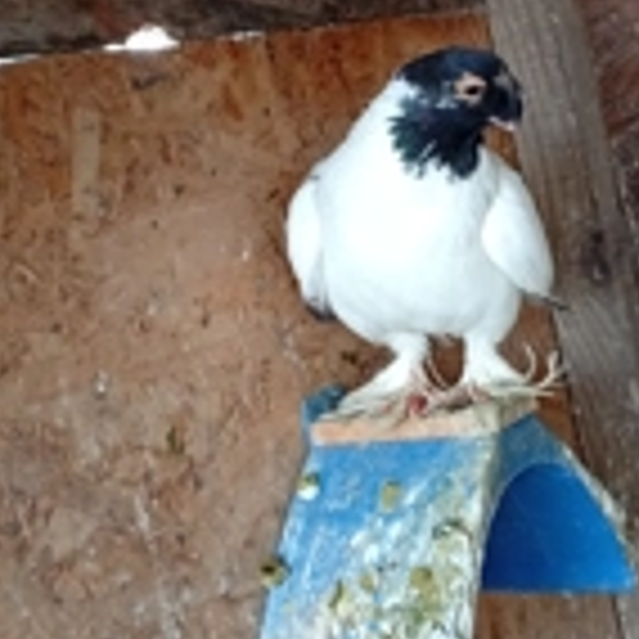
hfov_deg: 25.7
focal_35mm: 67
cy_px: 130
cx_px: 338
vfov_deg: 25.3
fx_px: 1399
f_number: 1.8
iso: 416
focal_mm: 3.98
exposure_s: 1/33.3
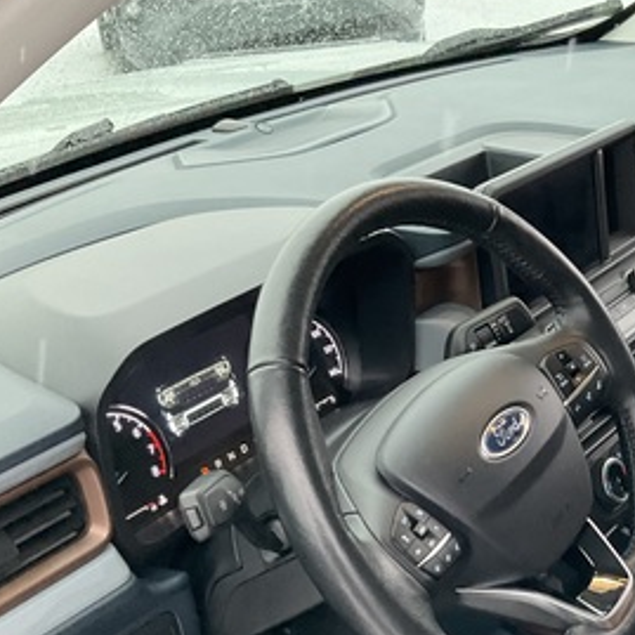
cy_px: 493
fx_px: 1266
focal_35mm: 61
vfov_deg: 27.7
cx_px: 666
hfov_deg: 26.3
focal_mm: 3
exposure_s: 1/60
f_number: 1.8
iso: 250
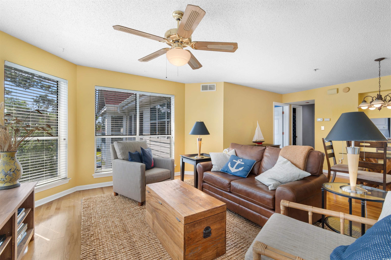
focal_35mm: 15
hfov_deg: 100.4
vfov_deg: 77.3
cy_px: 130
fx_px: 163
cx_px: 196
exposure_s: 1/20
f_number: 4.5
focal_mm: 10
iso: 100
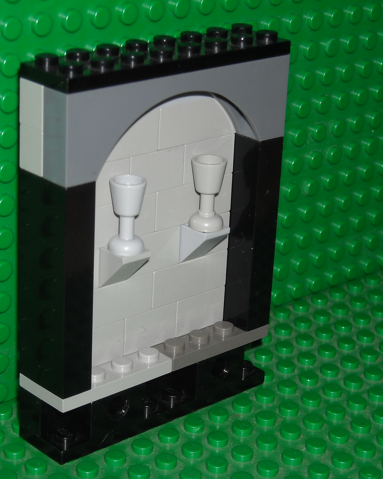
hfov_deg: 15.5
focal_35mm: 99
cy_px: 240
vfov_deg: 19.4
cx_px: 156
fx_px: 1403
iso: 64
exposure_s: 1/125
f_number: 7.7
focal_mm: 12.3
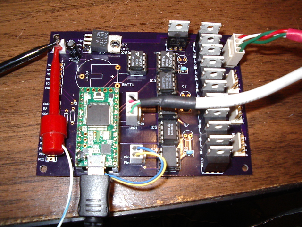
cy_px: 114
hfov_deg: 49.0
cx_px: 151
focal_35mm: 38
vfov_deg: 37.7
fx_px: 332
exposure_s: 1/60
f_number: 4.8
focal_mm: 5.8
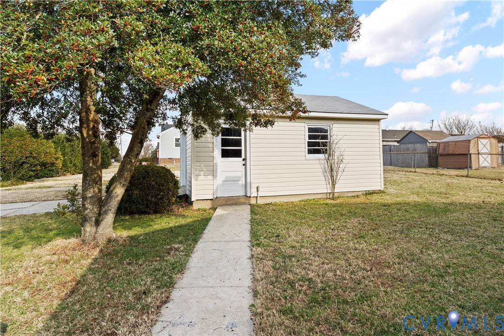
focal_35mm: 19
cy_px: 168
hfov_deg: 86.9
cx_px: 252
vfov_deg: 64.6
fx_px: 266
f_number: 8
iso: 1250
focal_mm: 19
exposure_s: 1/125
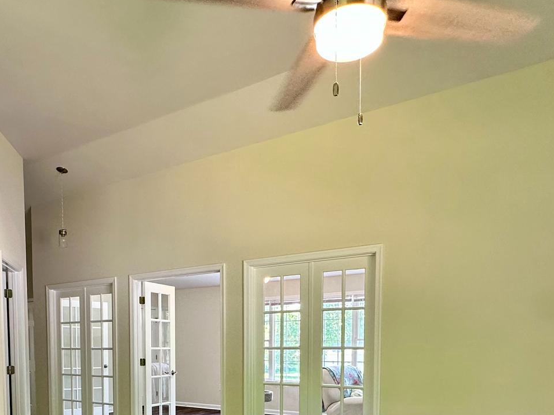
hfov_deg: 59.3
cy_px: 376
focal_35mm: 30
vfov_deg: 42.8
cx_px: 212
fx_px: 480
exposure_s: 1/120
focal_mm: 2.22
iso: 200
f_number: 2.2
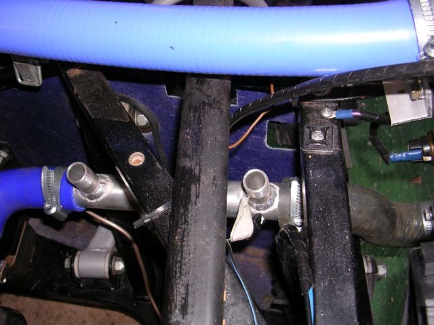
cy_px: 162
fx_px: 476
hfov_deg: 49.0
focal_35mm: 38
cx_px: 217
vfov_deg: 37.7
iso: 50
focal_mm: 5.8
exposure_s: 1/60.1
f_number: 2.8
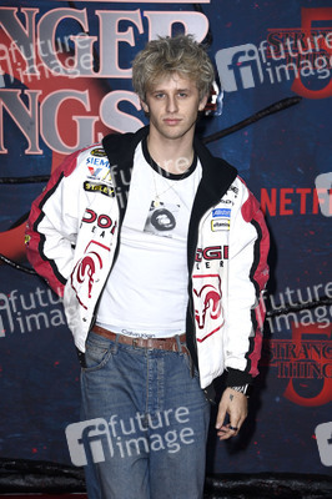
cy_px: 250
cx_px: 166
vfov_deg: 20.8
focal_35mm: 98
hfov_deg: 13.9
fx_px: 1358
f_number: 5.6
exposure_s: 1/200
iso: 500
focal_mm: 98
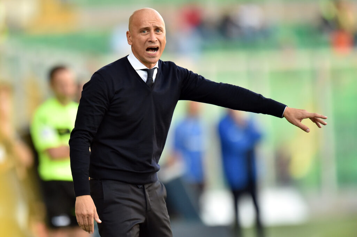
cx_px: 178
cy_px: 118
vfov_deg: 2.5
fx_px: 5452
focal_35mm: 550
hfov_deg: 3.8
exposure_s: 1/1600
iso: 2200
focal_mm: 550
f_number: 4
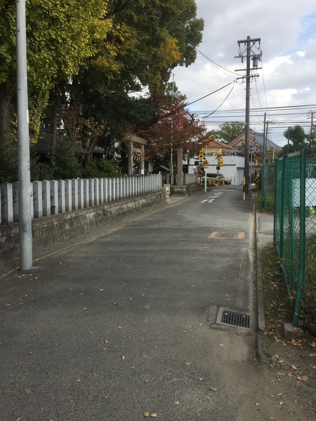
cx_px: 158
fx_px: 353
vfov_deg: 61.7
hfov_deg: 48.2
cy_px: 210
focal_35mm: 29
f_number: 2.2
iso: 32
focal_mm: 4.15
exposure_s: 1/879
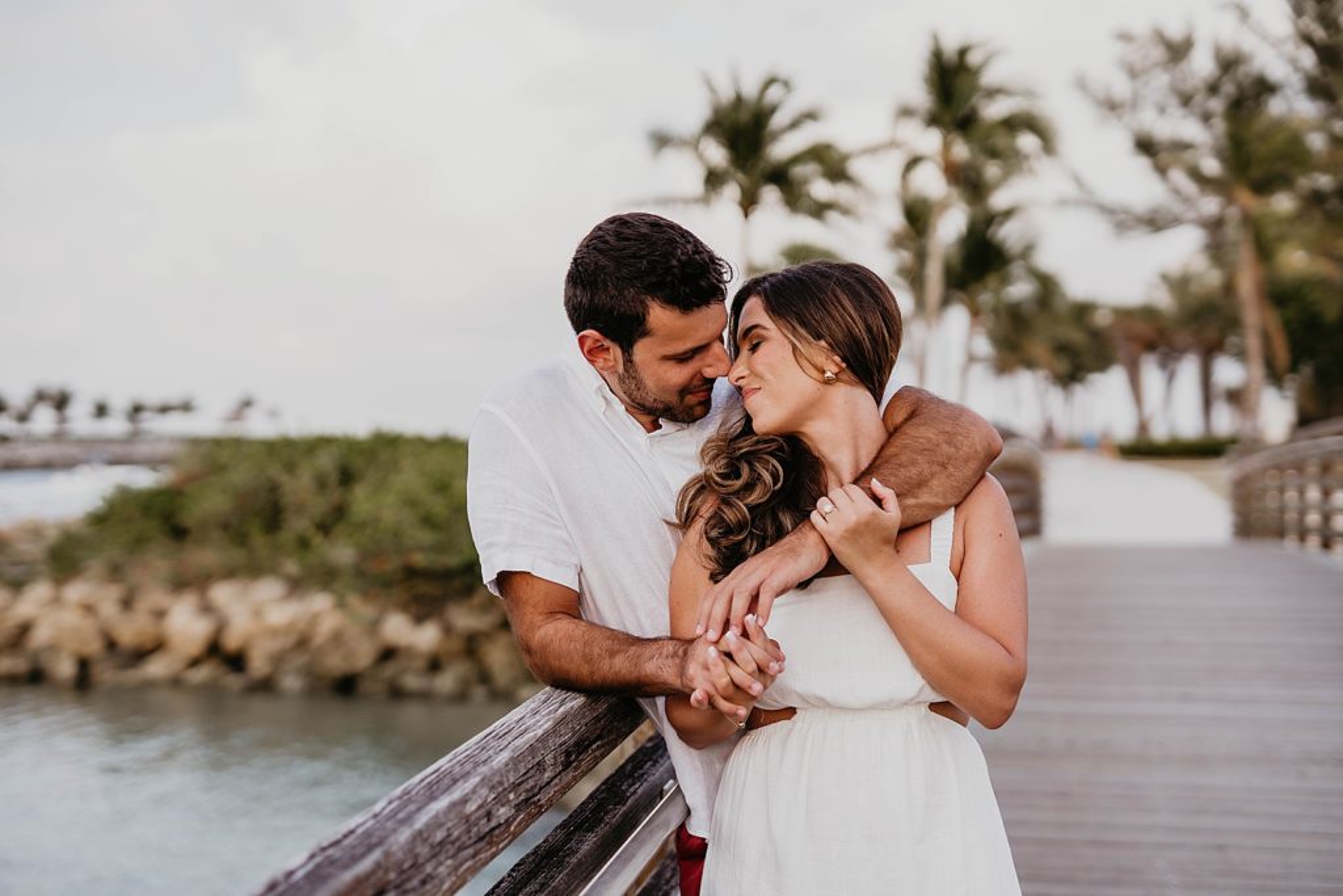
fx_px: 1865
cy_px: 448
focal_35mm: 50
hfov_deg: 39.6
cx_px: 672
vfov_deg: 27.0
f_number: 2
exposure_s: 1/2000
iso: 200
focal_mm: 50
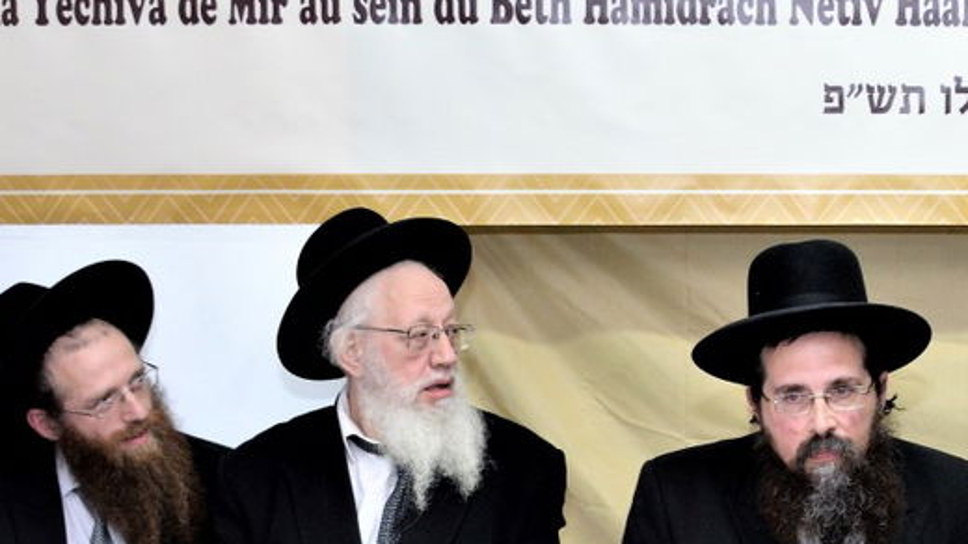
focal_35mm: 79
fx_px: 2027
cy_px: 270
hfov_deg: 25.7
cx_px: 931
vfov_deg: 15.3
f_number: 5.6
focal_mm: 28
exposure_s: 1/60
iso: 2000
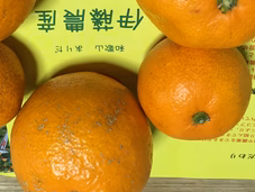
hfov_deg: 37.1
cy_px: 34
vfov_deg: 27.9
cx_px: 86
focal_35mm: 51
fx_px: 376
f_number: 2.2
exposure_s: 1/30
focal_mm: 4.15
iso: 64
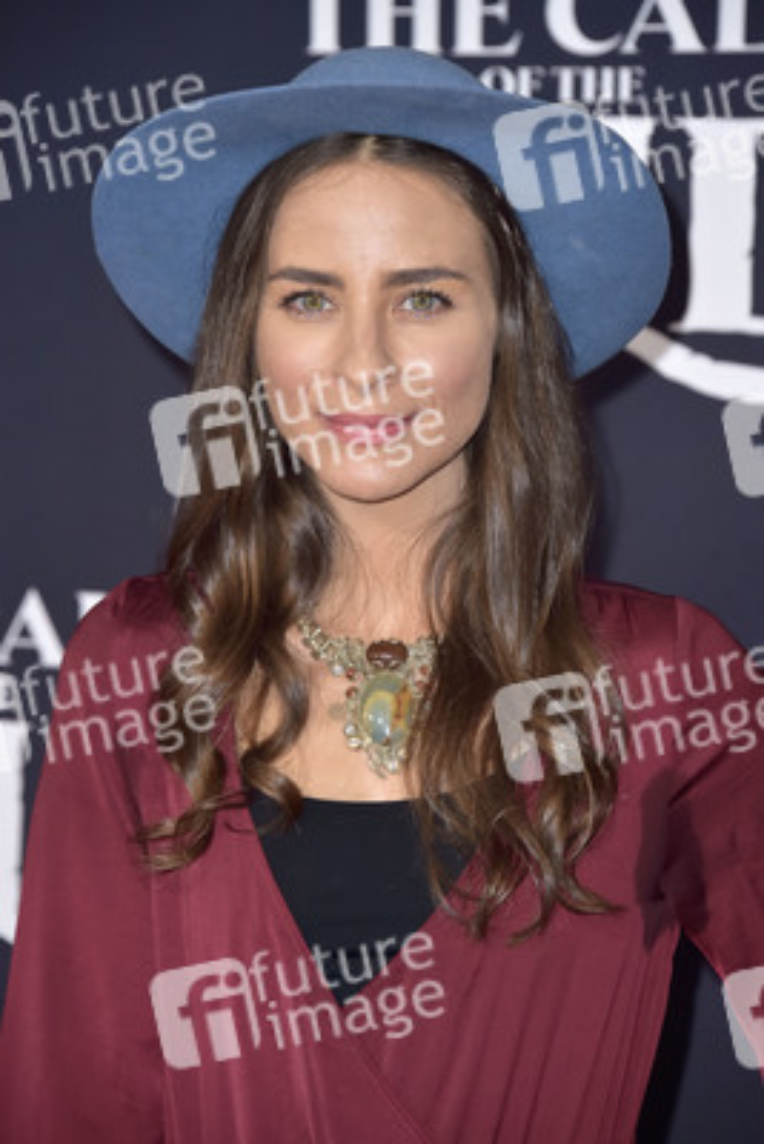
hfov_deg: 7.2
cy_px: 572
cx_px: 382
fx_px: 6043
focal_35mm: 190
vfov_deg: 10.8
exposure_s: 1/250
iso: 320
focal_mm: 190
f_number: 7.1
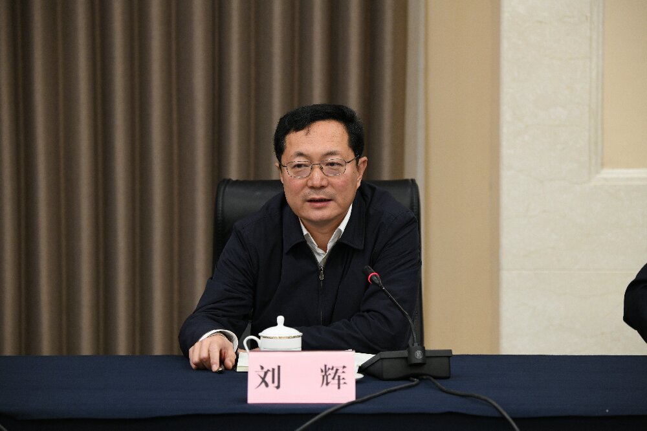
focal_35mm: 165
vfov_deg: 8.3
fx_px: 2964
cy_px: 216
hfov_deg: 12.5
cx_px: 324
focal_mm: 165
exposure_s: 1/100
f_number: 5
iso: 1600
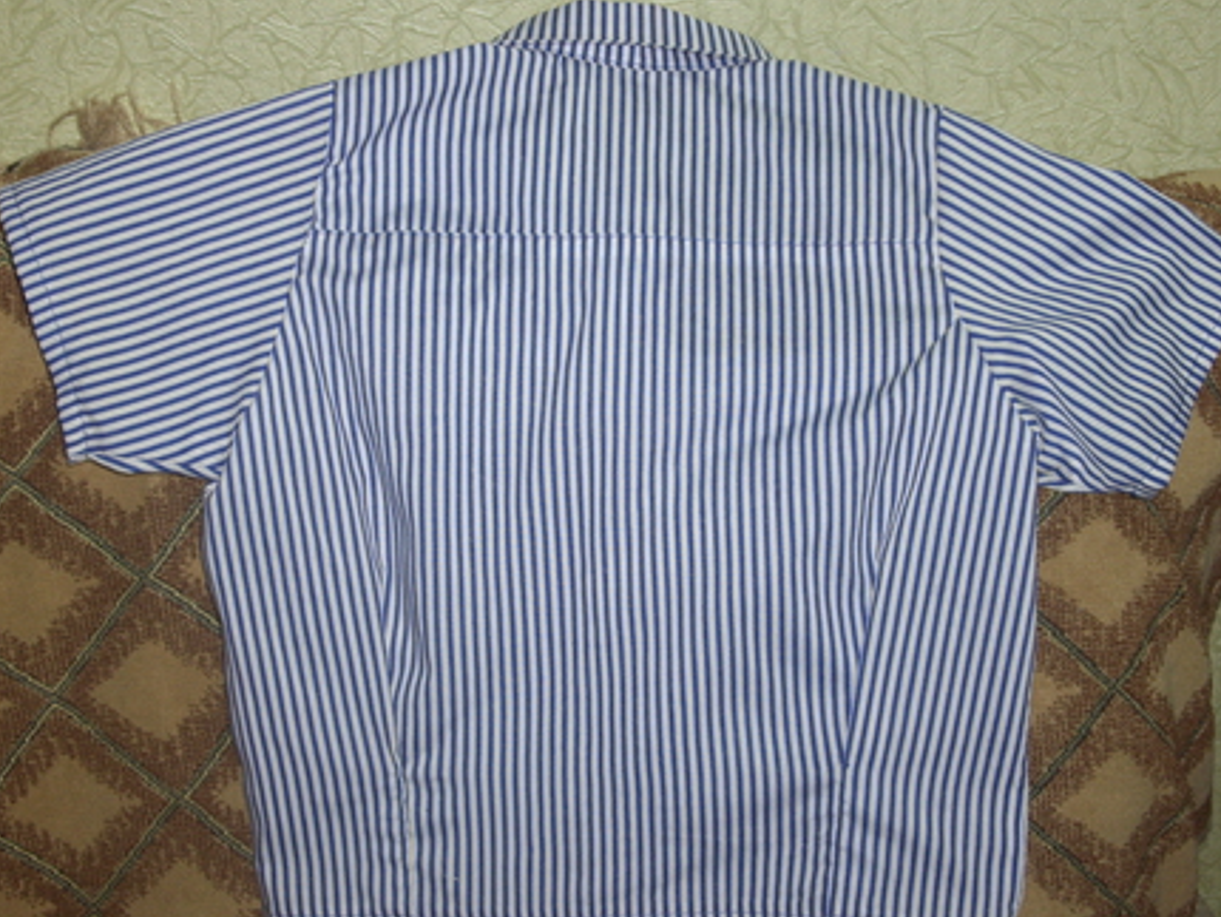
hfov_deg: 28.5
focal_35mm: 68
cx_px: 622
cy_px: 449
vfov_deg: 21.6
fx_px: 2400
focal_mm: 13.7
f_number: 3.8
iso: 200
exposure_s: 1/80
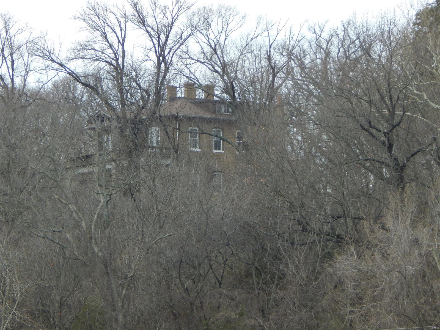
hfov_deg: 6.3
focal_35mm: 315
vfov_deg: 4.7
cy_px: 165
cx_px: 220
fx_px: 4004
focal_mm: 56.5
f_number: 5.7
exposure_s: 1/320
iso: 125
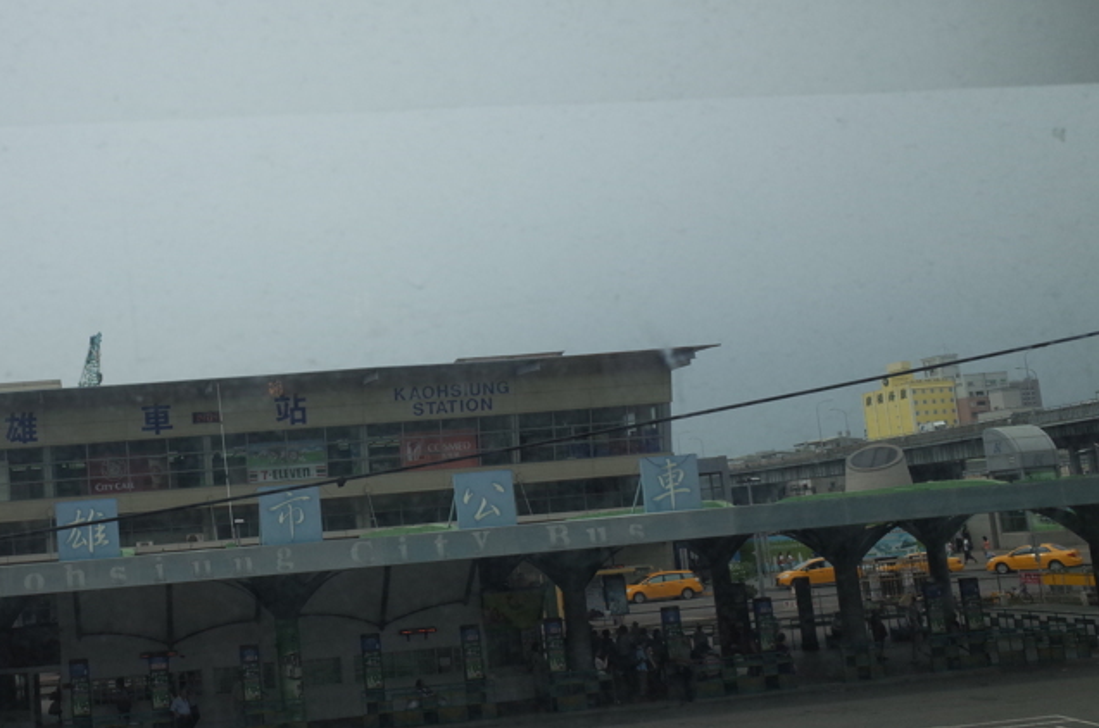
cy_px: 343
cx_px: 243
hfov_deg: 42.0
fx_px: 1371
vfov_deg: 29.7
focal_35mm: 45
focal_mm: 18.3
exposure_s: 1/3200
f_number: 7.1
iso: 400
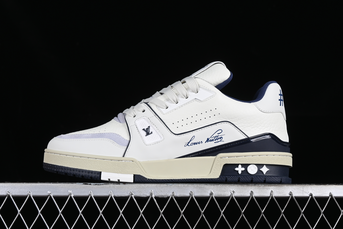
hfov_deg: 27.0
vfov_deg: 18.2
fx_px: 715
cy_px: 114
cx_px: 172
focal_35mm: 75
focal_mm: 50
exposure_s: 1/80
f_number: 8
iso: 160
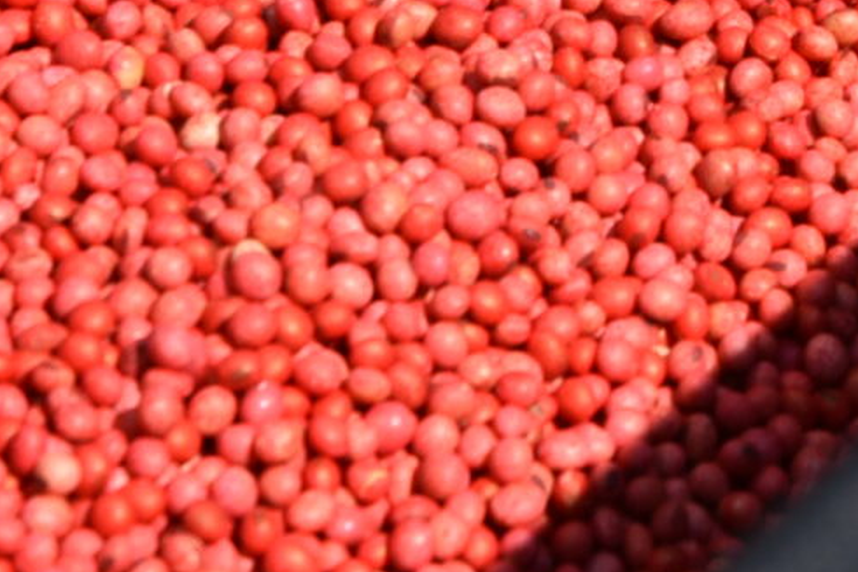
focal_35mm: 324
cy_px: -641
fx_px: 7724
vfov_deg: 4.2
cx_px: 989
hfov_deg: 6.3
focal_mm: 62
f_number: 10
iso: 200
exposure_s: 1/400
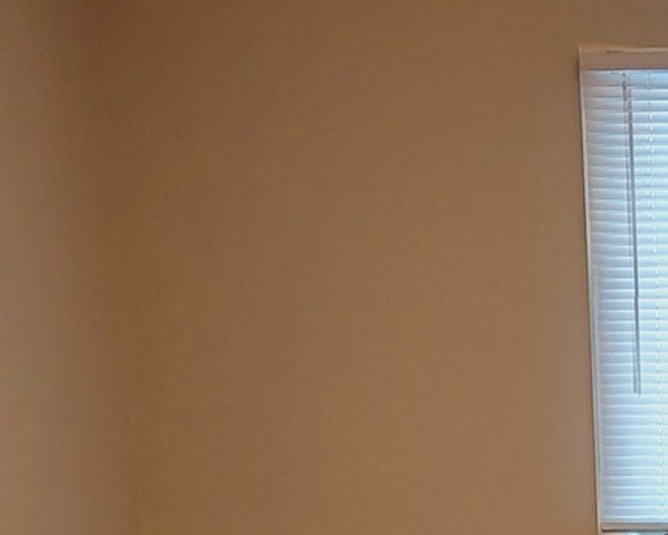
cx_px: 804
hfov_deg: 19.7
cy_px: 790
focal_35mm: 91
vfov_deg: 15.6
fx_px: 1800
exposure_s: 1/60
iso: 125
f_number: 1.9
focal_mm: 2.91
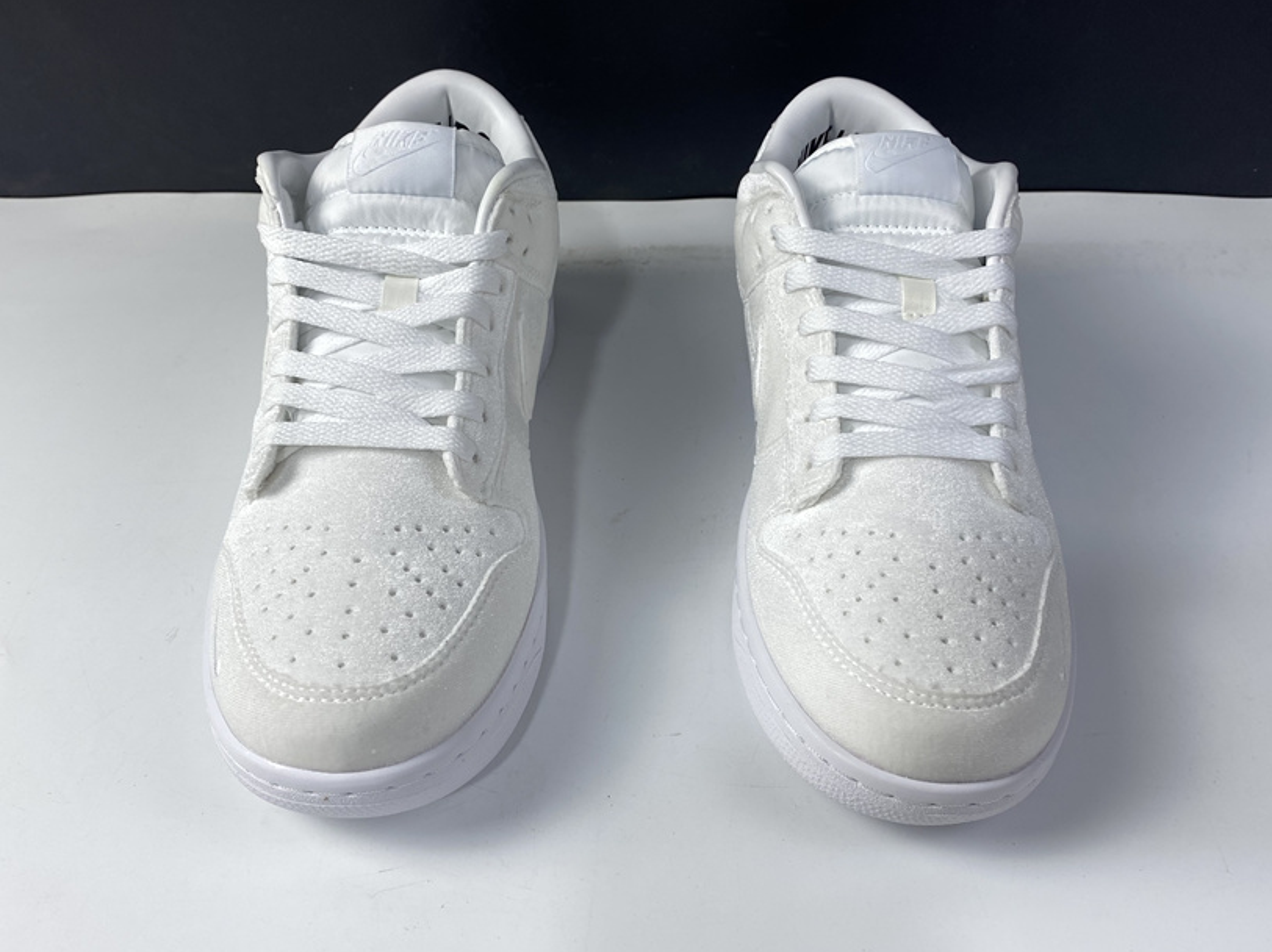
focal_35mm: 32
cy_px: 489
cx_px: 645
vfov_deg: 44.1
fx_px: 1175
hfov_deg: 56.8
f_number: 1.8
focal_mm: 4.25
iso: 32
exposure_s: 1/100
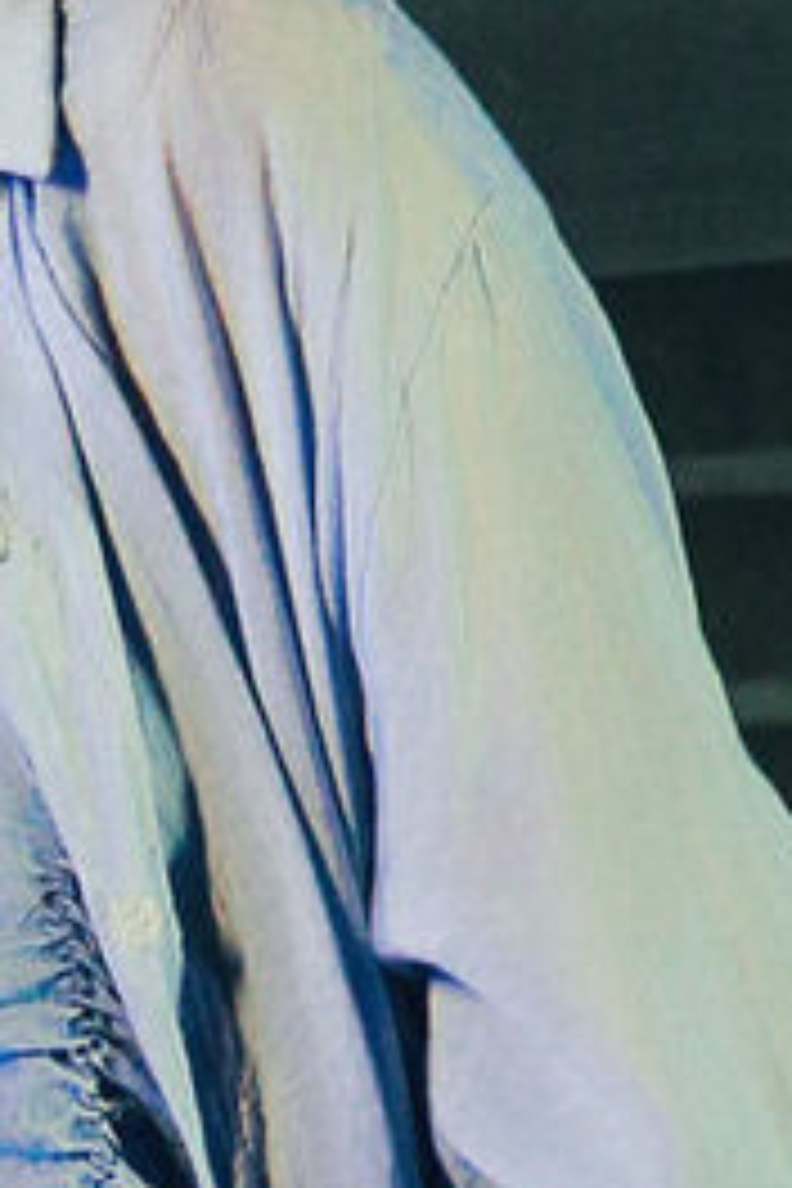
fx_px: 20260
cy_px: 1235
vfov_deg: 3.4
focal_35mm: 614
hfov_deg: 2.2
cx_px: -248
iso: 4000
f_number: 4
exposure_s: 1/80
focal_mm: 105
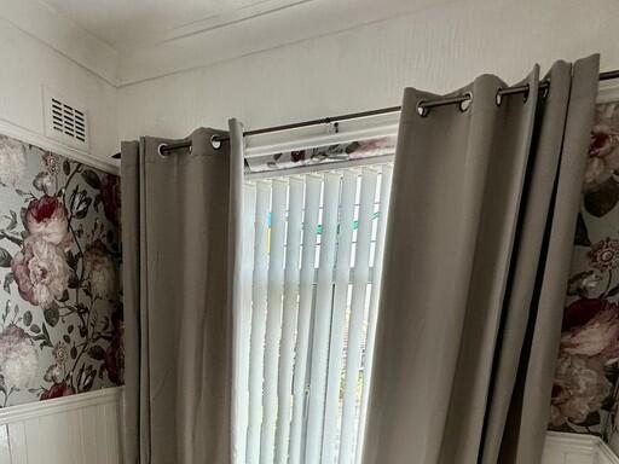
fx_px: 501
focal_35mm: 28
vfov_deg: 43.8
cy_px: 445
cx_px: 213
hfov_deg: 62.1
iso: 64
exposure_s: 1/99
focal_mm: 2.22
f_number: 2.2
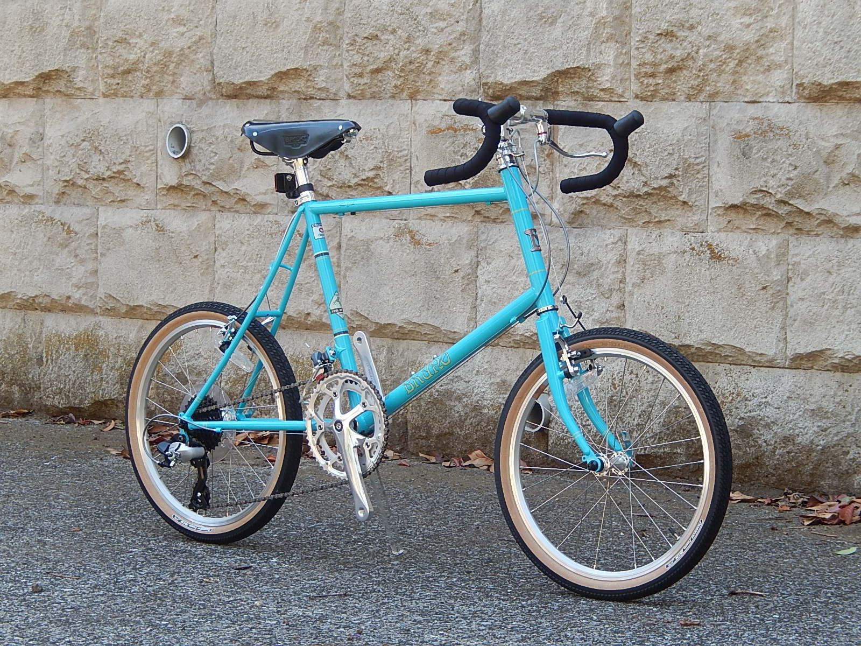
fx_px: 2910
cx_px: 430
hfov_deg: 16.8
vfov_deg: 12.7
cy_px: 323
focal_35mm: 117
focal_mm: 21
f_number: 5.5
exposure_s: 1/40
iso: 125
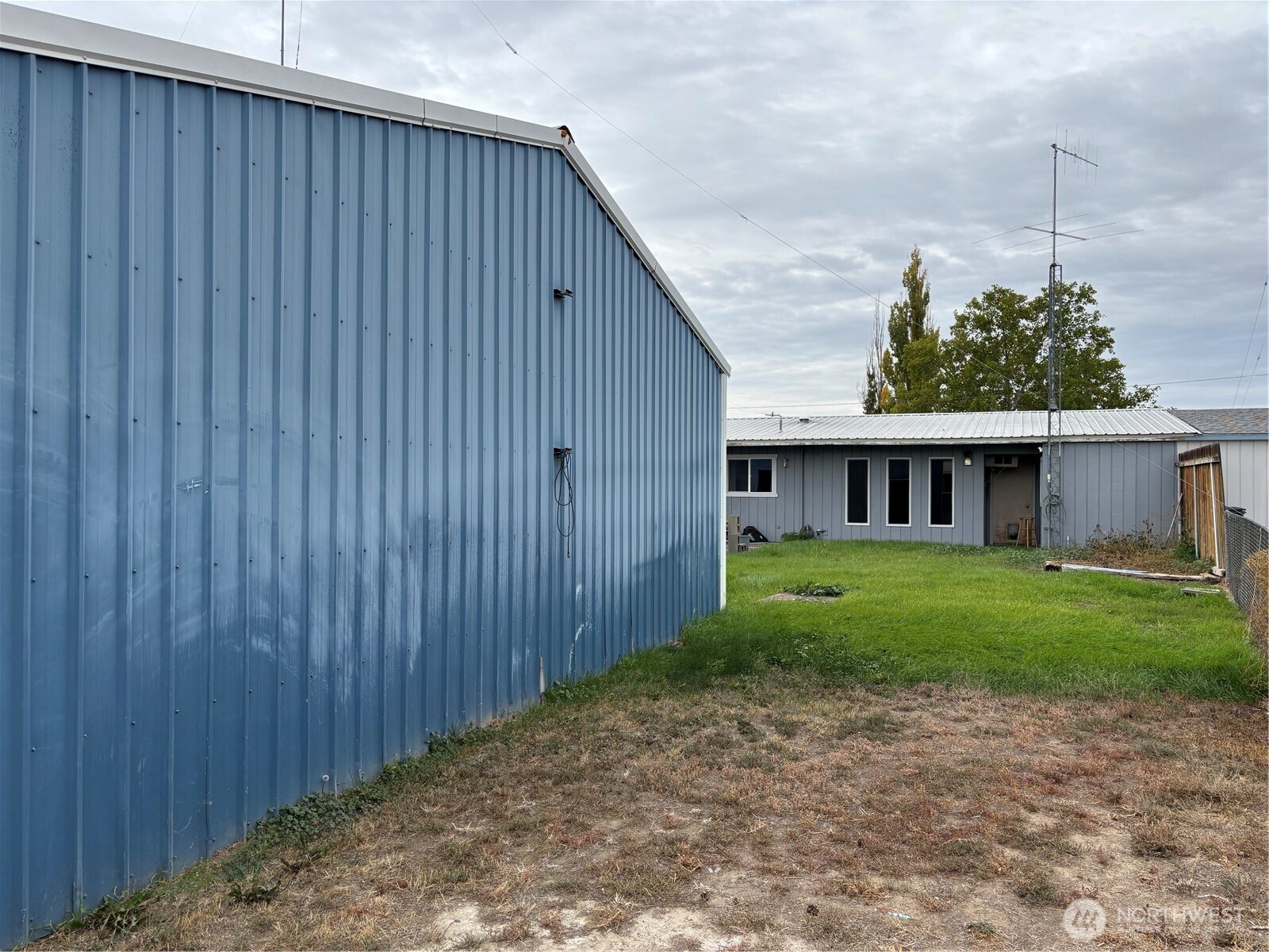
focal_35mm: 26
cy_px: 476
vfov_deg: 53.1
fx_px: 953
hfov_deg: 67.3
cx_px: 634
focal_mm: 5.96
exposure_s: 1/1695
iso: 50
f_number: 1.6
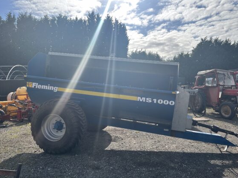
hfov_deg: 67.2
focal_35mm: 26
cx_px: 128
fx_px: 179
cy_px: 94
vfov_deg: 53.0
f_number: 1.78
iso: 80
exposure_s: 1/4348
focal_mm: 6.86
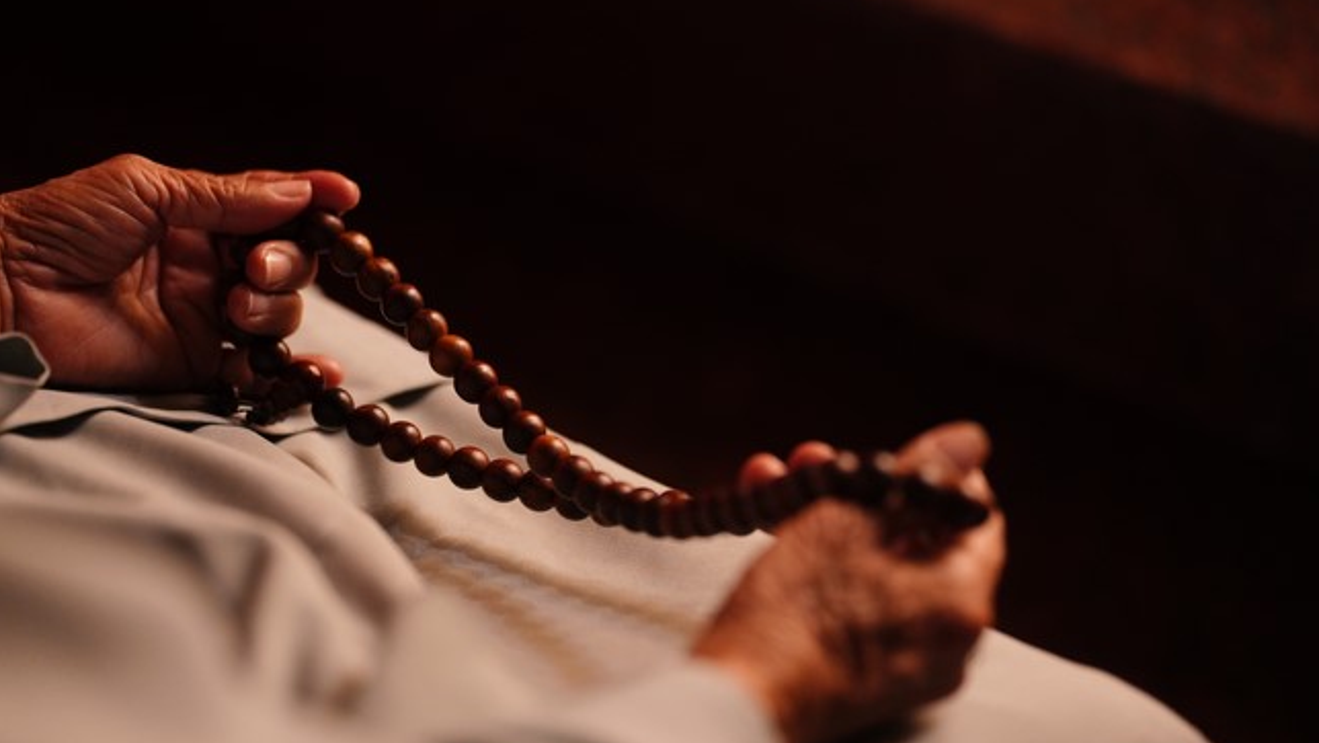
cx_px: 662
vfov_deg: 9.3
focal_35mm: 130
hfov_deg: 16.5
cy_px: 356
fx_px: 4548
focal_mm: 123
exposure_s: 1/60
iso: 4000
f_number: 2.8
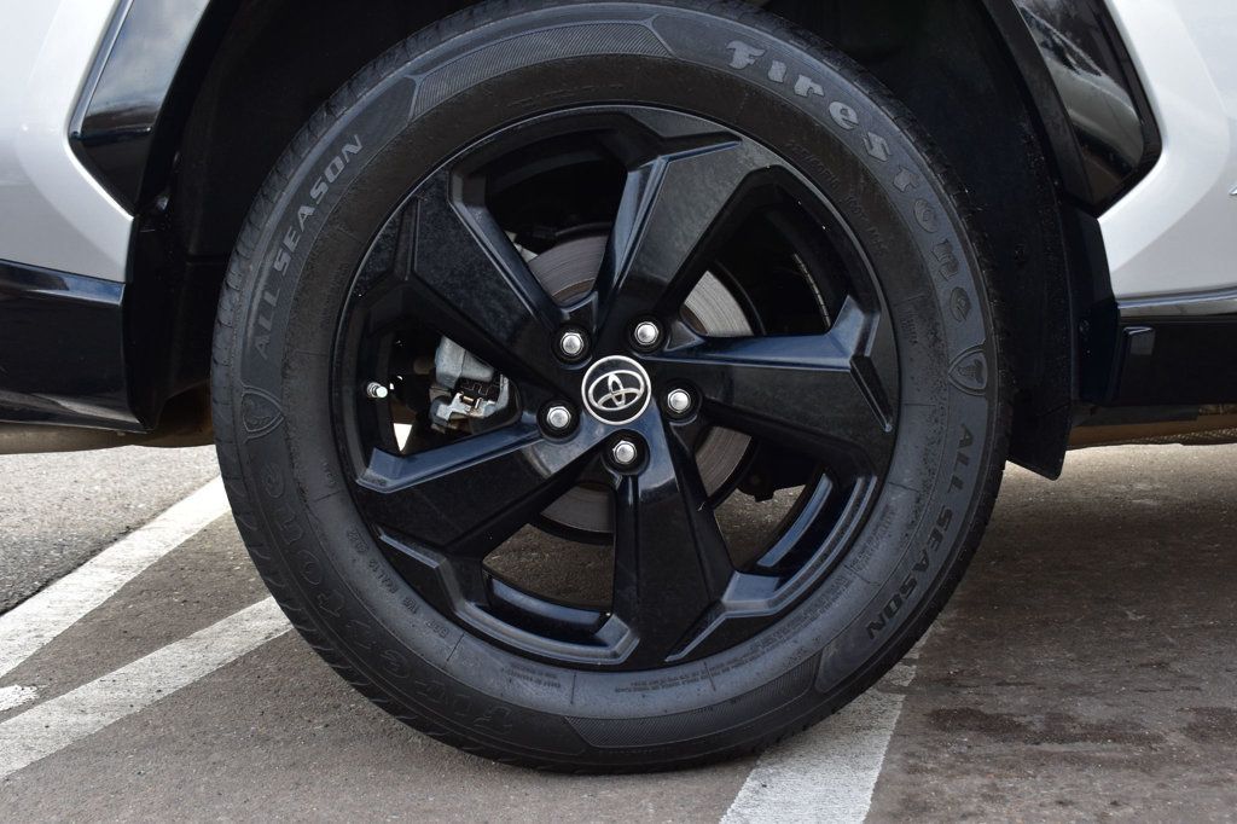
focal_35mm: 42
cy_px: 412
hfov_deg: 46.4
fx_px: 1443
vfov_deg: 31.9
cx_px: 618
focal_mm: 28
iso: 400
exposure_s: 1/125
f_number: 9
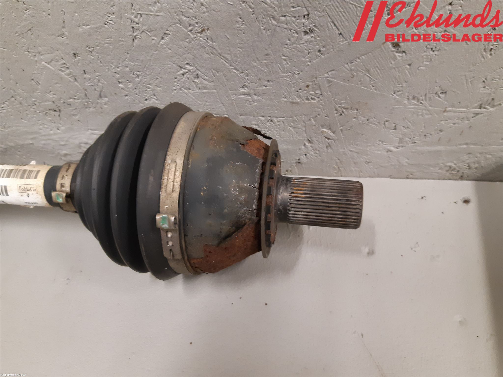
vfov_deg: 53.1
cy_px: 188
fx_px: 378
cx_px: 252
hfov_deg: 67.3
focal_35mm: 26
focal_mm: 3.93
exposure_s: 1/50
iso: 250
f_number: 1.7
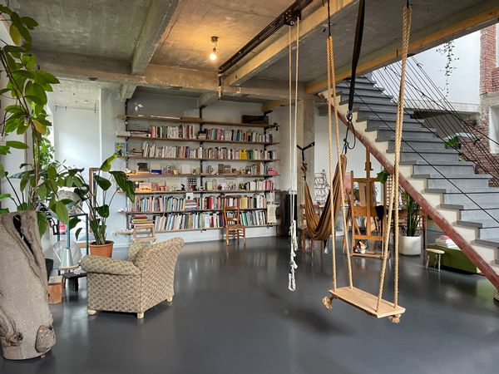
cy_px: 187
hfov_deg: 67.3
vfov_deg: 53.1
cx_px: 250
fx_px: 375
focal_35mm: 26
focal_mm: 4.2
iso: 250
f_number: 1.6
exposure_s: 1/50
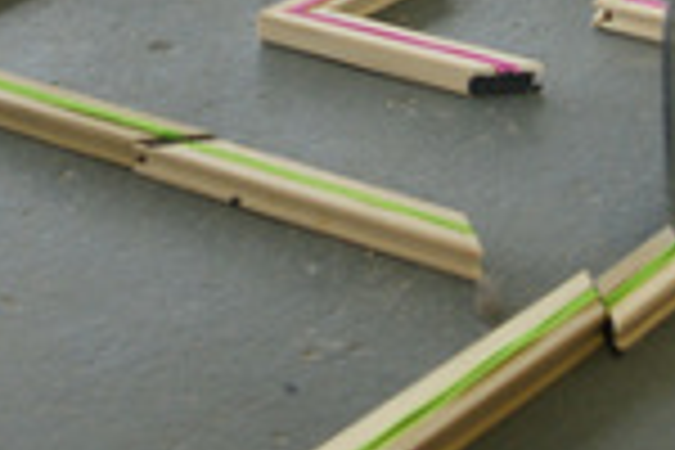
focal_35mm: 107
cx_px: 306
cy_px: -86
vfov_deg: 12.5
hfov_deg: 19.1
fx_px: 2006
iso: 250
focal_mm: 16
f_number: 3.5
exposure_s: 1/30
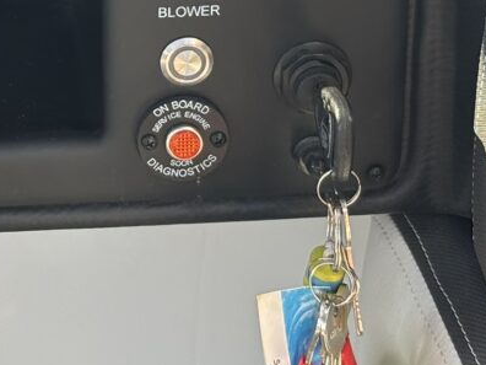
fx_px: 1966
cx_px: -24
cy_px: -100
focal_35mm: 140
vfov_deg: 10.4
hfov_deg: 13.8
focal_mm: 5.96
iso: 32
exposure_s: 1/238
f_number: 1.6
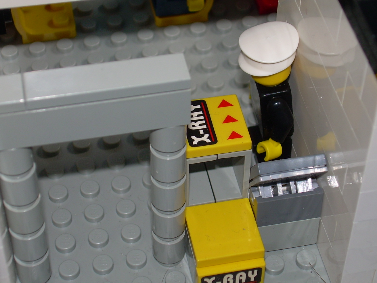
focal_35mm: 94
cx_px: 203
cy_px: 128
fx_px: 1024
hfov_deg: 20.9
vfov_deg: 15.7
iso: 50
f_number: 3.9
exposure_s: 1/60
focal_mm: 13.2
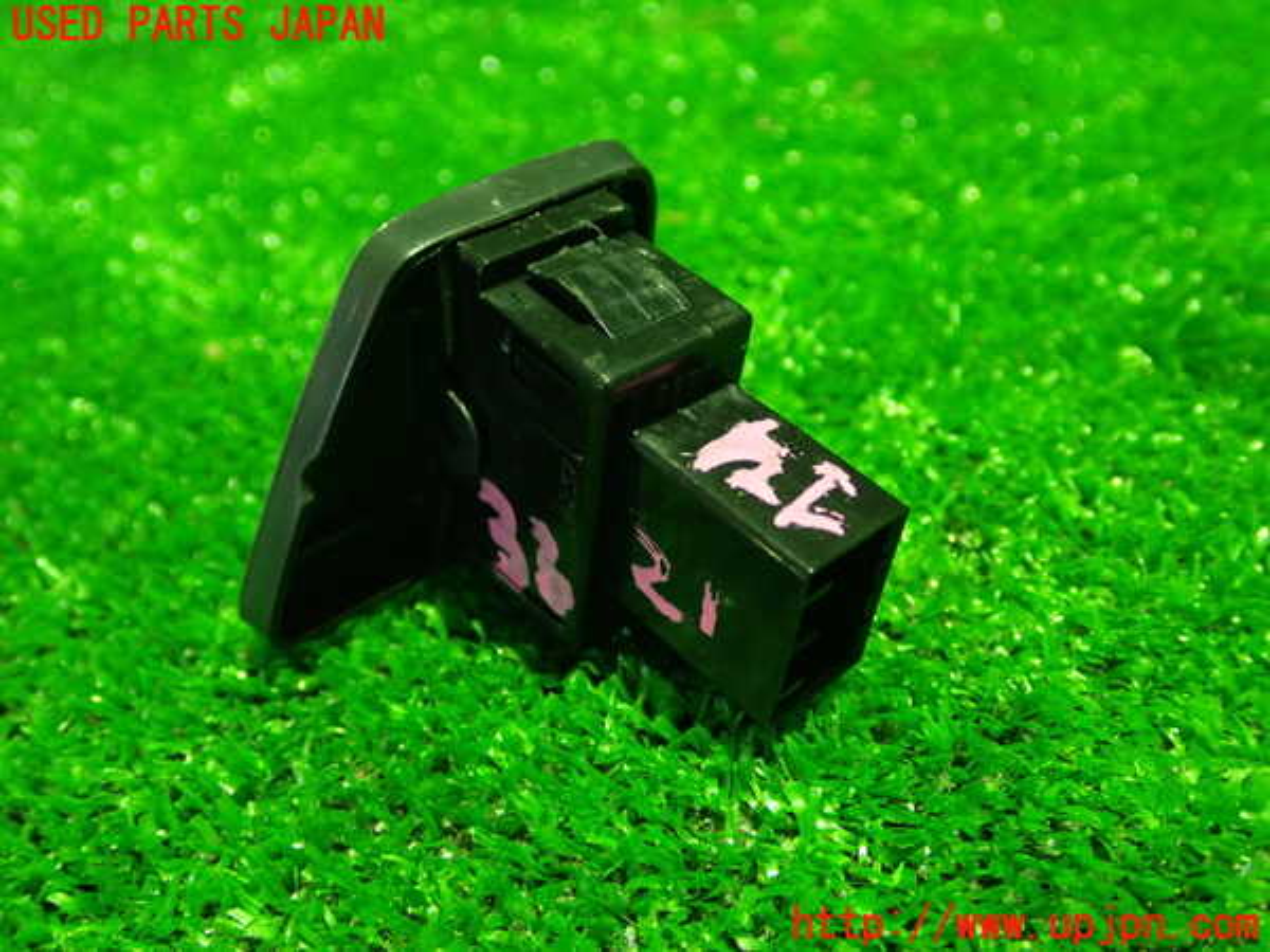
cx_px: 635
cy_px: 476
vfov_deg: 37.7
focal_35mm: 38
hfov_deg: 49.0
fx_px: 1394
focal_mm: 6.83
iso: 800
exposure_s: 1/10
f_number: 2.7
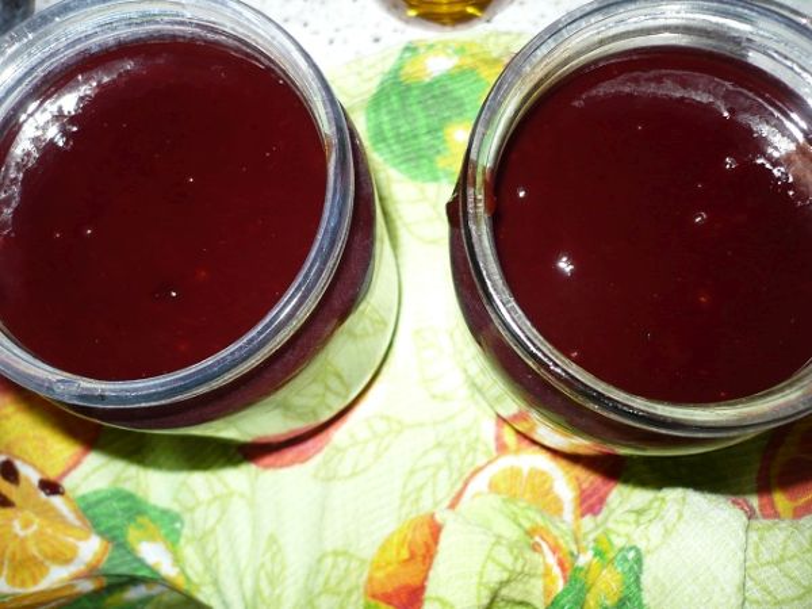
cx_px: 406
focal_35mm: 35
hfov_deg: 52.6
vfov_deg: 40.7
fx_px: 821
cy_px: 304
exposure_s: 1/30
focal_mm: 5.8
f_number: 2.8
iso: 100
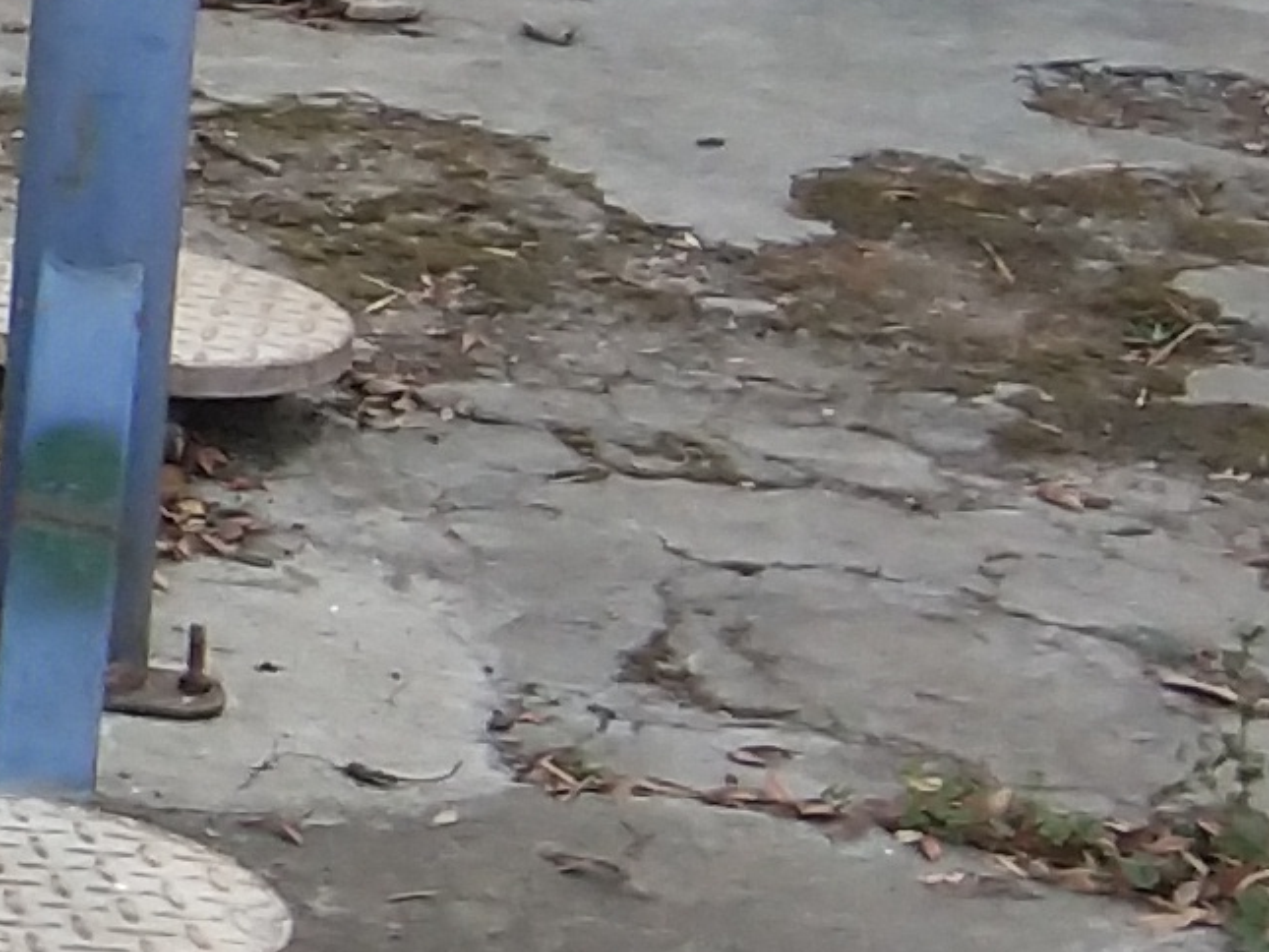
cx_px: -2625
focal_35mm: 200
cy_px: -517
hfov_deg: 8.3
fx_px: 7333
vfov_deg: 7.3
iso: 50
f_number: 2.2
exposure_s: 1/50
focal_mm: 3.69
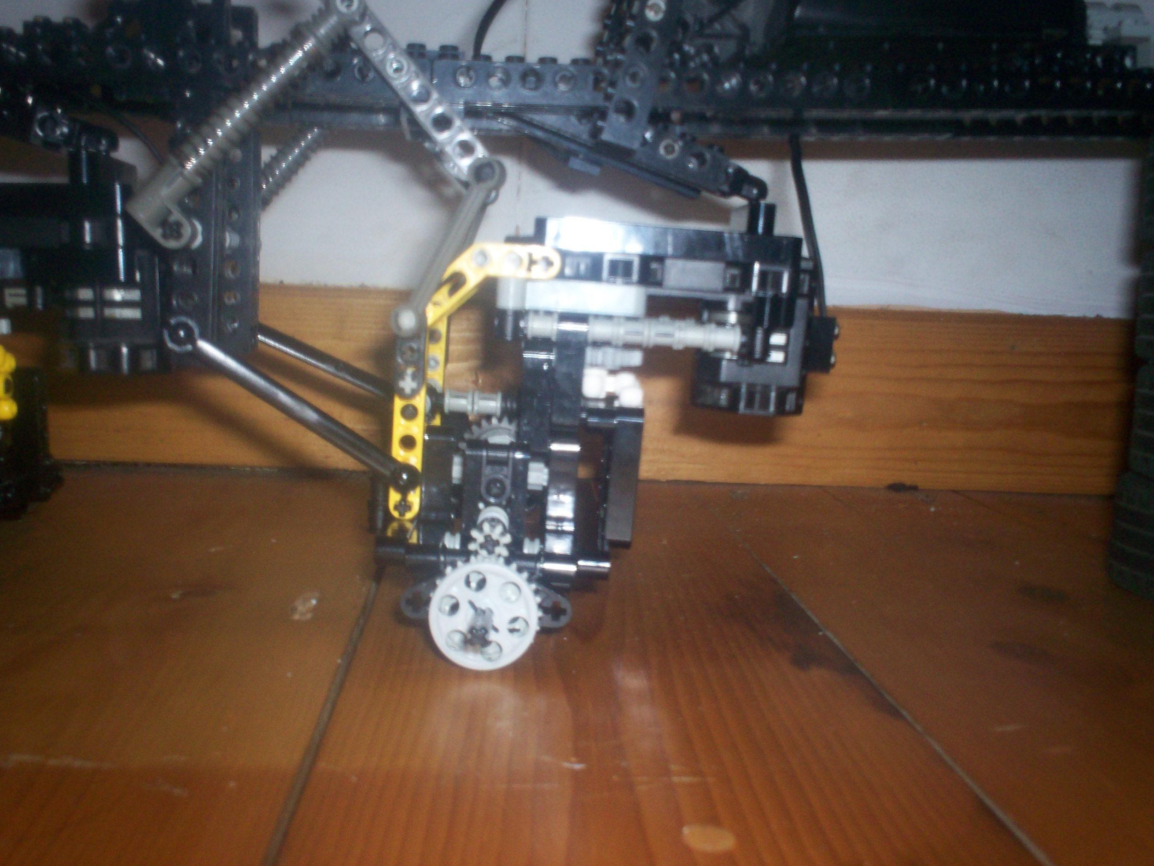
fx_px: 1234
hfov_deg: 50.1
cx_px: 577
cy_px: 424
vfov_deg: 38.7
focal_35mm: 37
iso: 140
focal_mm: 6
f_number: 4.5
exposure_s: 1/60
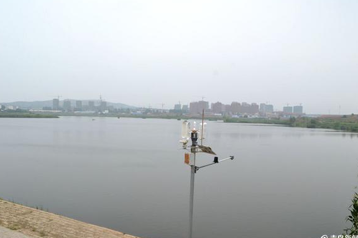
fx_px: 298
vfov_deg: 43.5
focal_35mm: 30
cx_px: 182
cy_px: 126
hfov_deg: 62.0
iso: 400
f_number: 10
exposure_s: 1/400
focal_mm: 18
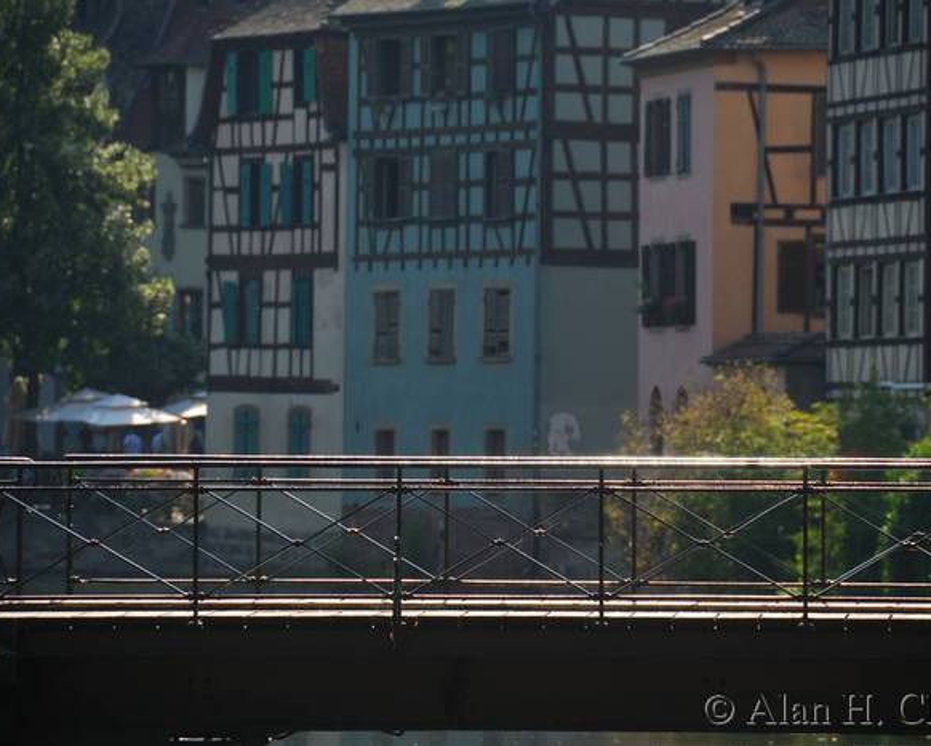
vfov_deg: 5.4
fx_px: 7938
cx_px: 518
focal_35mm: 288
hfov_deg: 6.7
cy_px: 373
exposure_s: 1/320
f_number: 5.6
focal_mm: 170
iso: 110
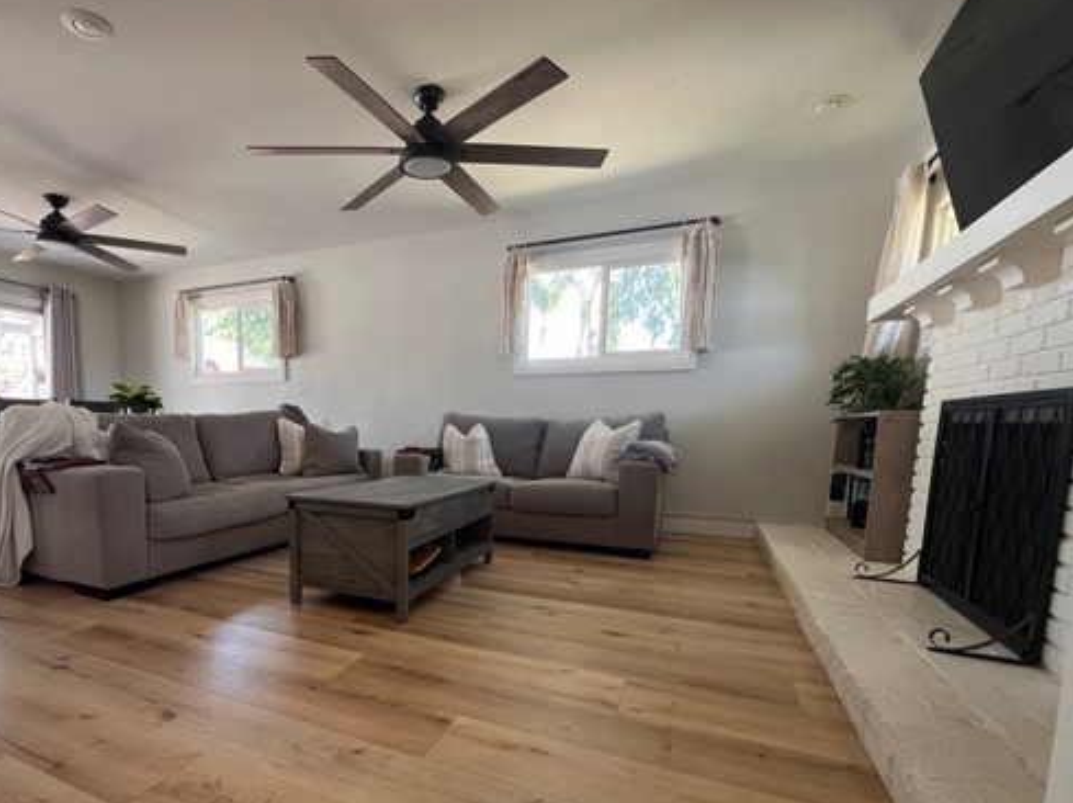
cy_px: 493
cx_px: 408
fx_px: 527
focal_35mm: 17
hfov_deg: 89.4
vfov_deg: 73.6
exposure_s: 1/99
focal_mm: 1.57
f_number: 1.8
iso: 160
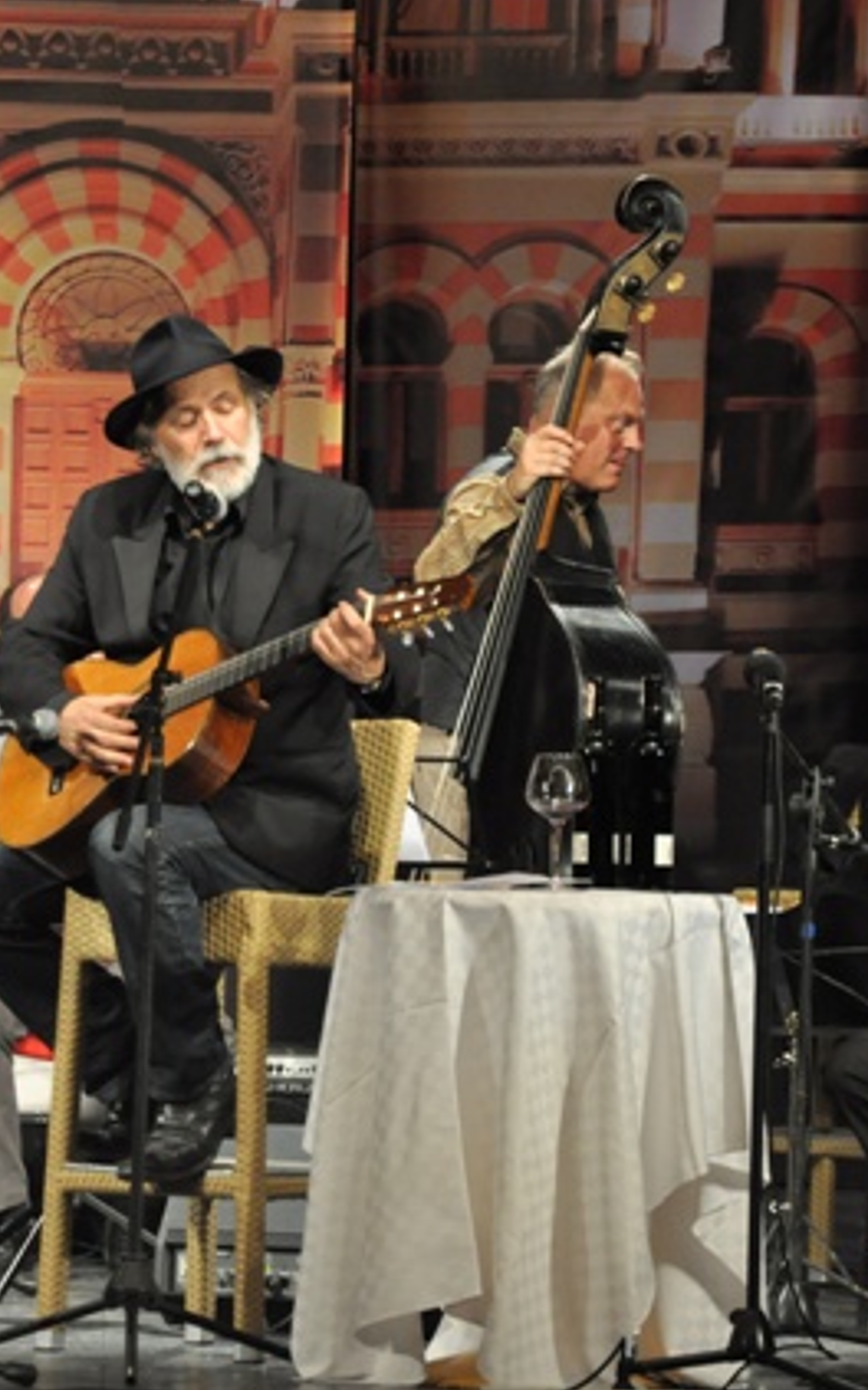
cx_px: 230
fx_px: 9198
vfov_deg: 8.6
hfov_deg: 5.4
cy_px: 695
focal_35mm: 243
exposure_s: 1/100
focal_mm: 105
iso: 1250
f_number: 5.6
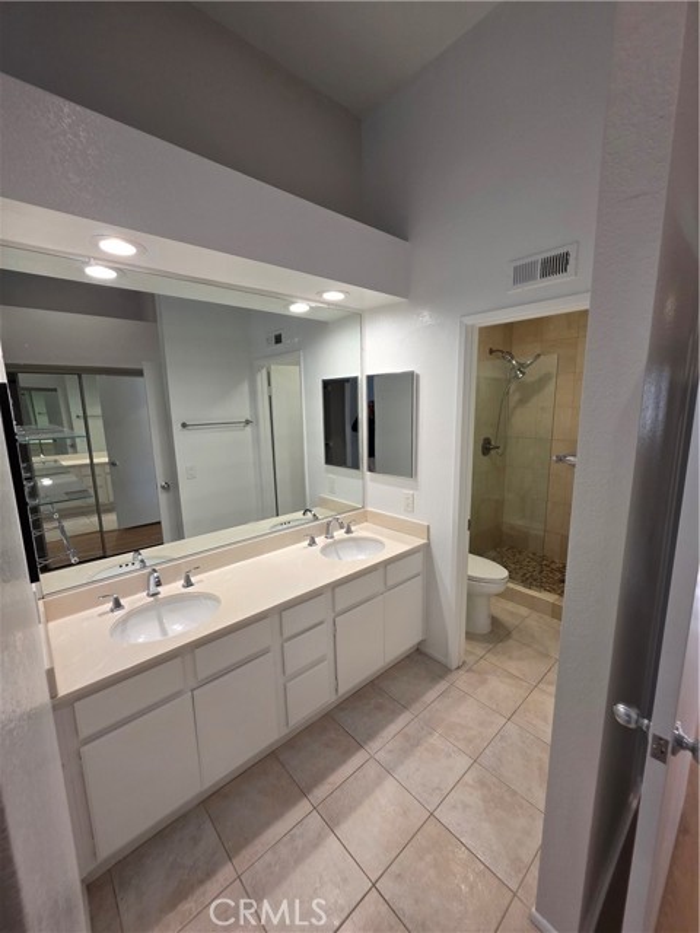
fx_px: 351
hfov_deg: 89.9
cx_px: 350
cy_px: 466
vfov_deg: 106.2
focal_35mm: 13
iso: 200
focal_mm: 2.2
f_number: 1.9
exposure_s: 1/120
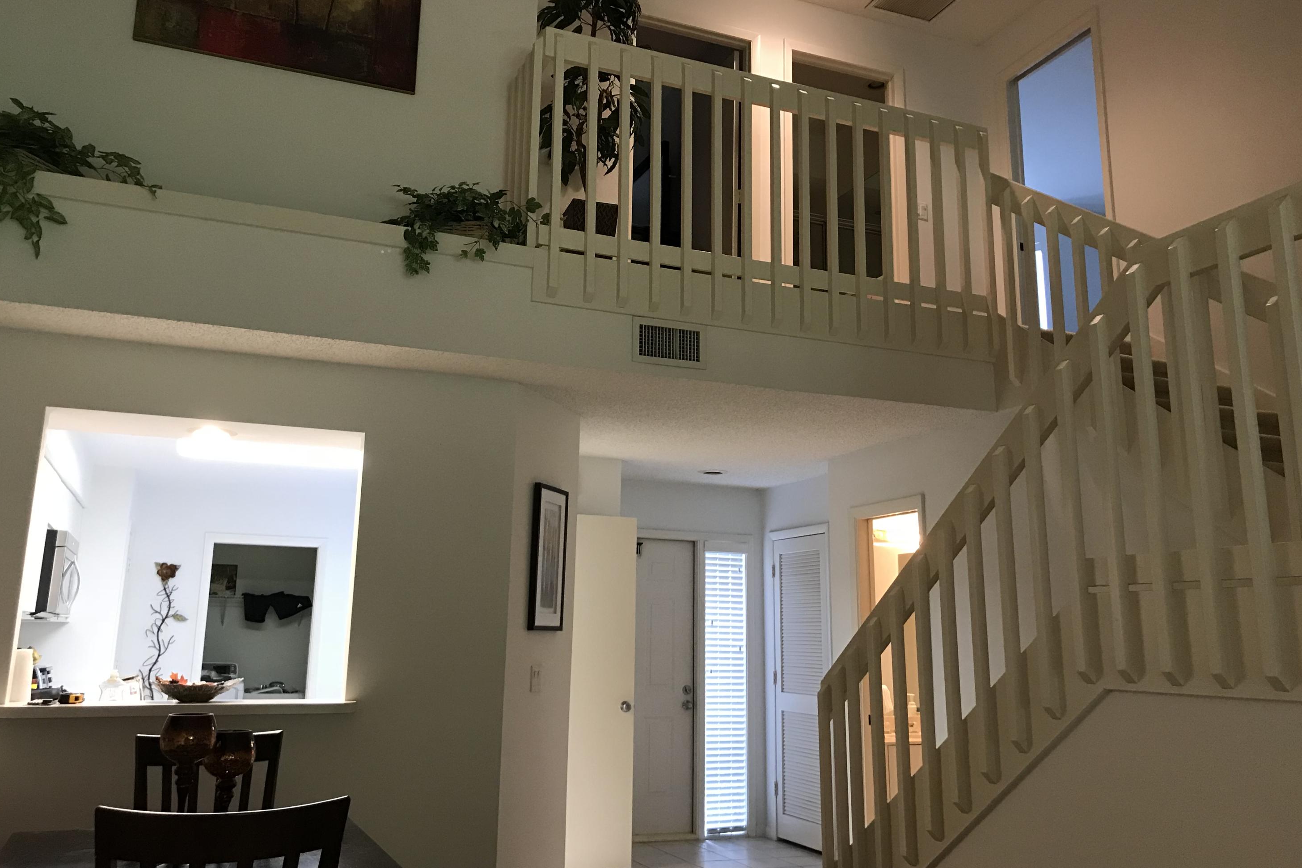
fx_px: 1085
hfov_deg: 61.9
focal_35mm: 30
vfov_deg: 43.6
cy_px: 401
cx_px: 652
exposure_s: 1/15
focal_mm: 3.99
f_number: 1.8
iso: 50
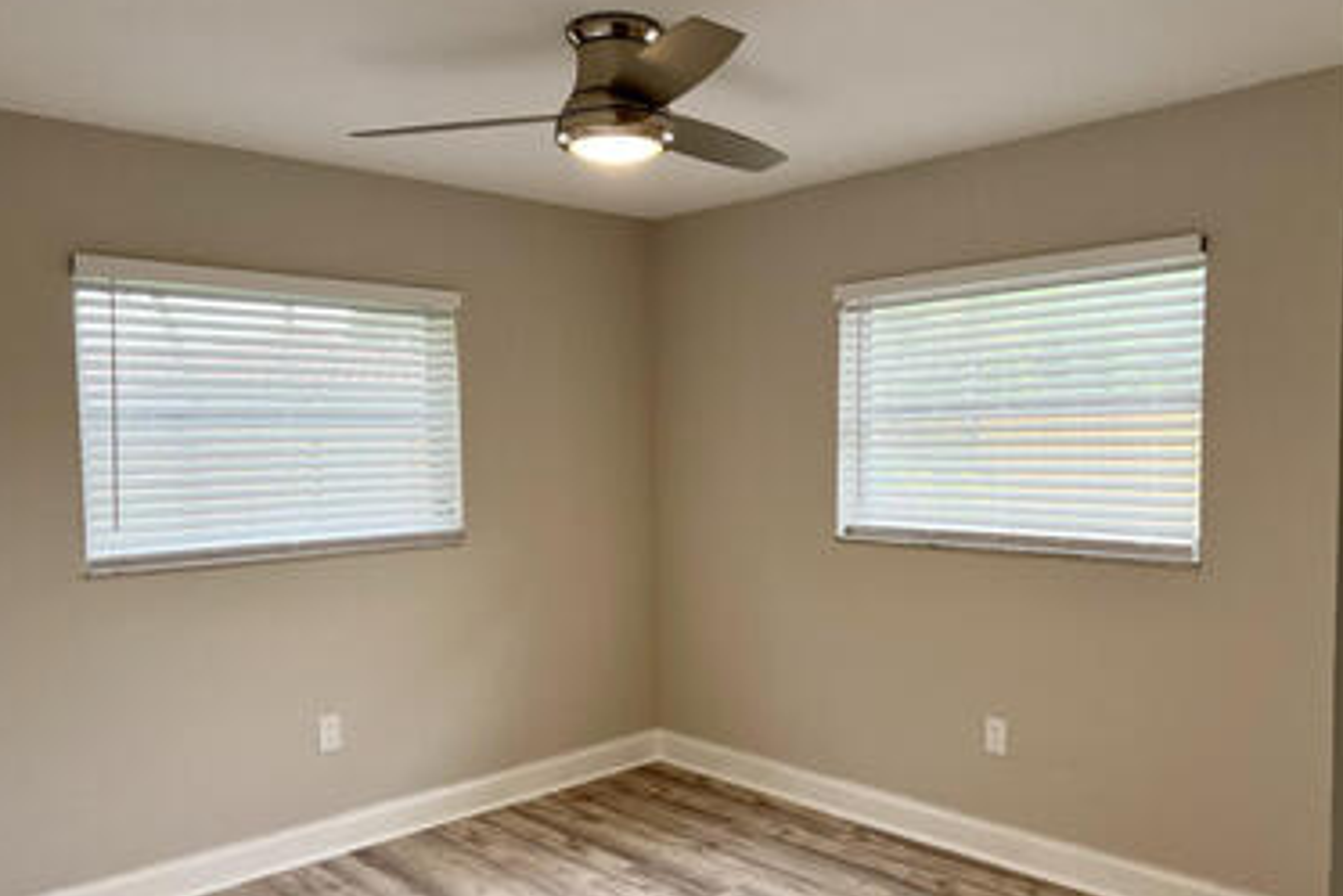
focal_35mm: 29
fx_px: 1082
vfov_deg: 44.9
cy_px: 518
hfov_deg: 63.6
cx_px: 673
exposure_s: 1/120
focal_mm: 5.7
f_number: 1.5
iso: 100
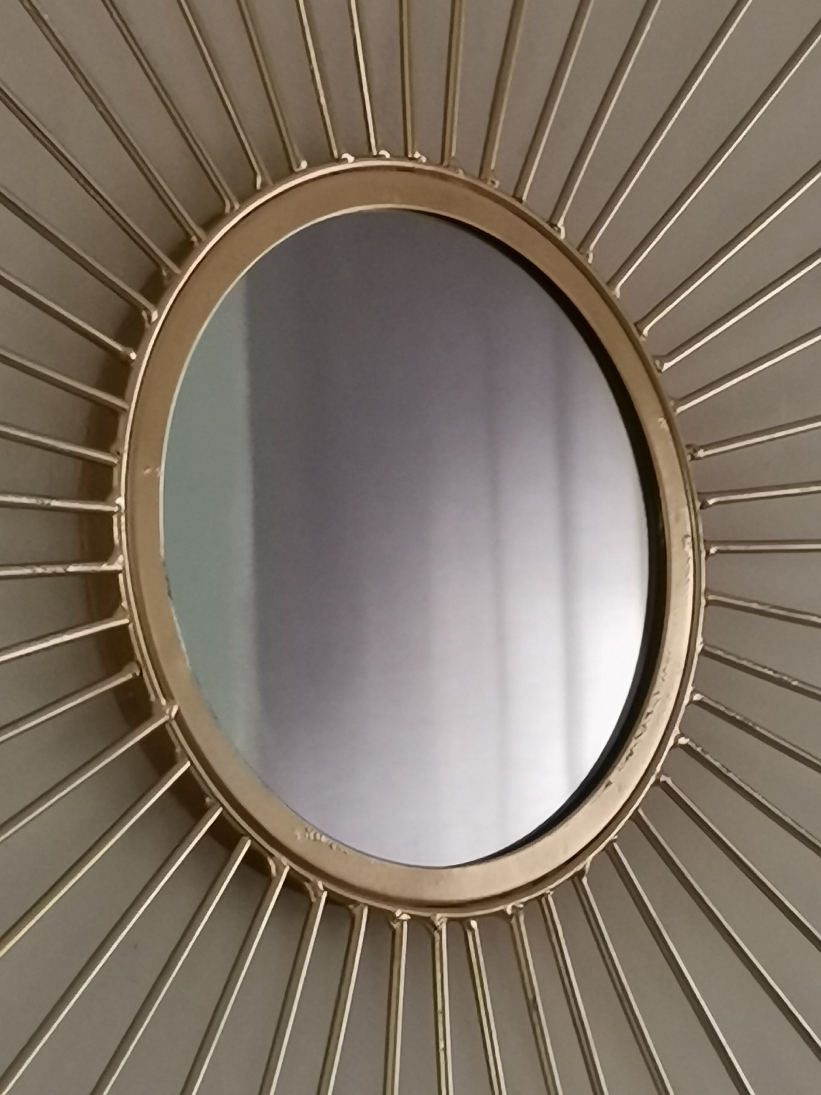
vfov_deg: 15.3
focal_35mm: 129
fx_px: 4079
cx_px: 410
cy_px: 548
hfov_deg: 11.5
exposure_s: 1/60
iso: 500
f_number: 1.8
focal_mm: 4.75
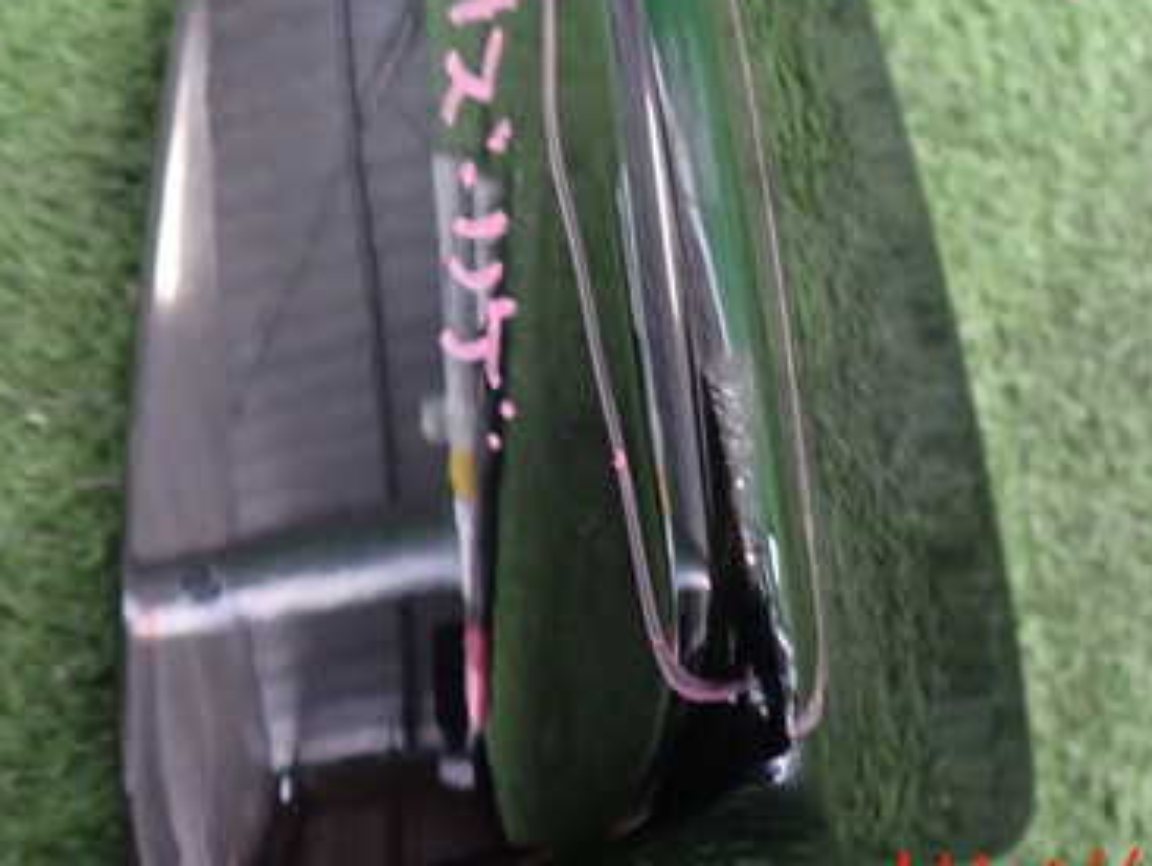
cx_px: 665
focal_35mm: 49
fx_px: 1632
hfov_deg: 38.8
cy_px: 216
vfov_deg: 29.3
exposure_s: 1/30
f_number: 2.3
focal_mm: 5.4
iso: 640
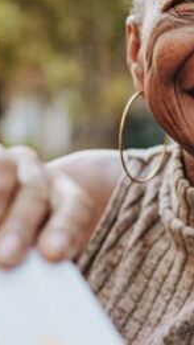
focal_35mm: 144
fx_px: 1316
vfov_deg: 14.9
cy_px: 215
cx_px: -100
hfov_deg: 8.2
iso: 320
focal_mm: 35
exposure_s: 1/320
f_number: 2
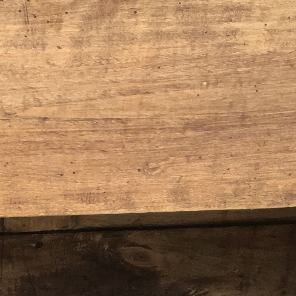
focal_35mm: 123
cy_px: 424
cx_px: -173
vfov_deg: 13.5
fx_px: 1190
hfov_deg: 13.2
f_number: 2.2
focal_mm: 4.15
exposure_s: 1/100
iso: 40
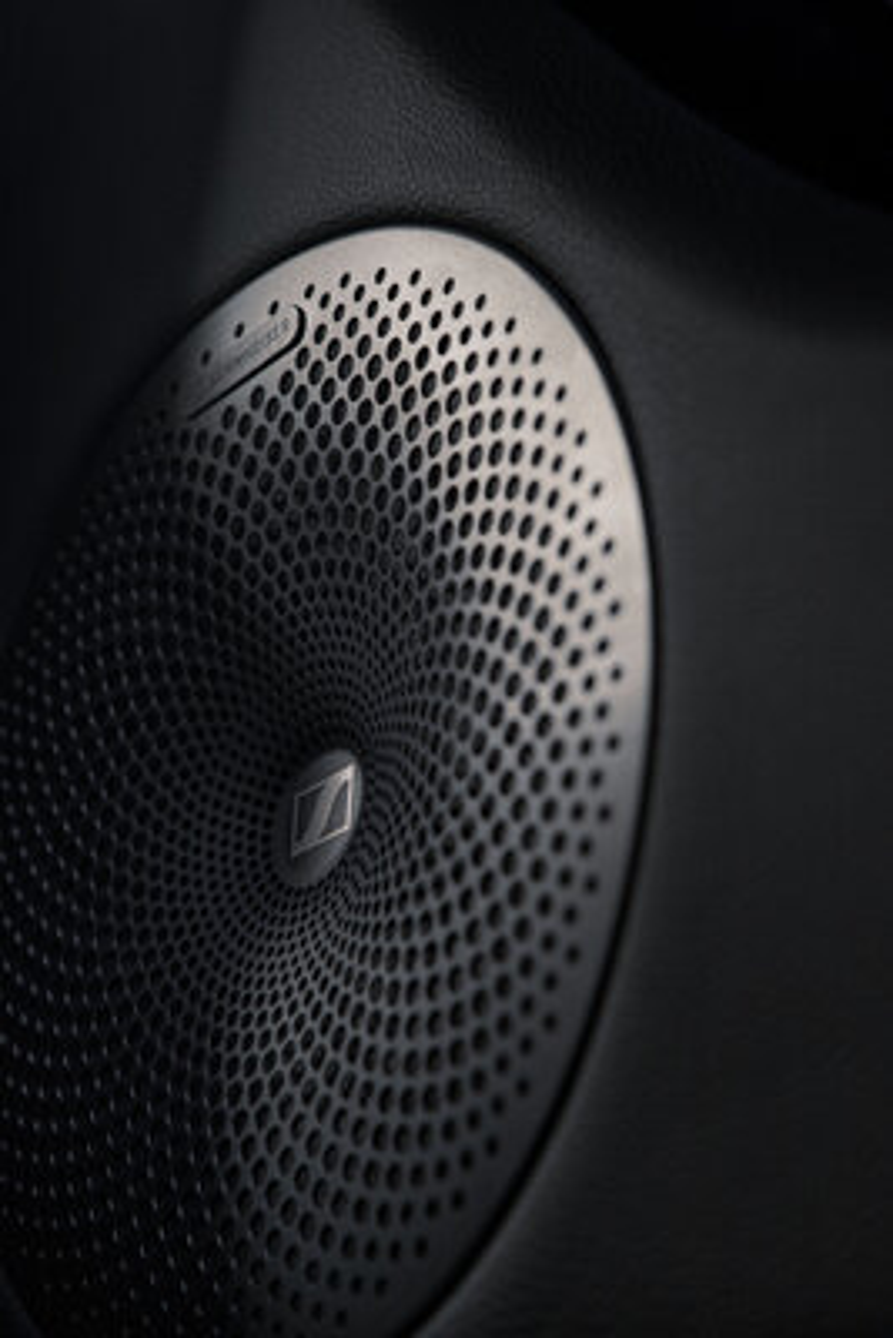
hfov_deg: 19.5
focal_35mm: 70
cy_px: 669
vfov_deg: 28.8
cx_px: 446
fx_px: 2602
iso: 500
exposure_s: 1/200
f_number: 6.3
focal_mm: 70
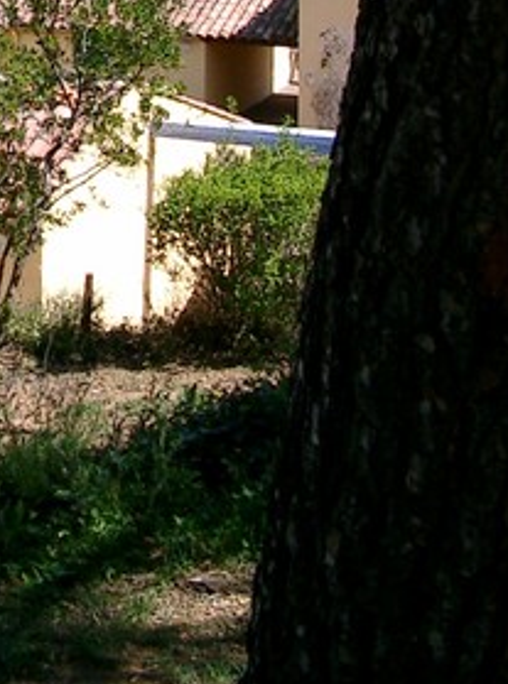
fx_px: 2108
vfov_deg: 17.4
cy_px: -190
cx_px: -182
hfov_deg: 13.2
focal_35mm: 107
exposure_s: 1/500
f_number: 5
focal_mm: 7.6
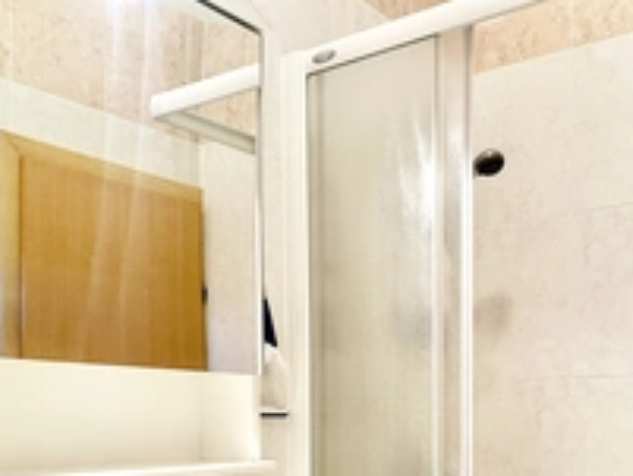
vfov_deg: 32.1
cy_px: 422
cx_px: 435
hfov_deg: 43.1
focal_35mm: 43
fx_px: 787
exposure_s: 1/50
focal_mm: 6.86
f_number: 1.78
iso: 320
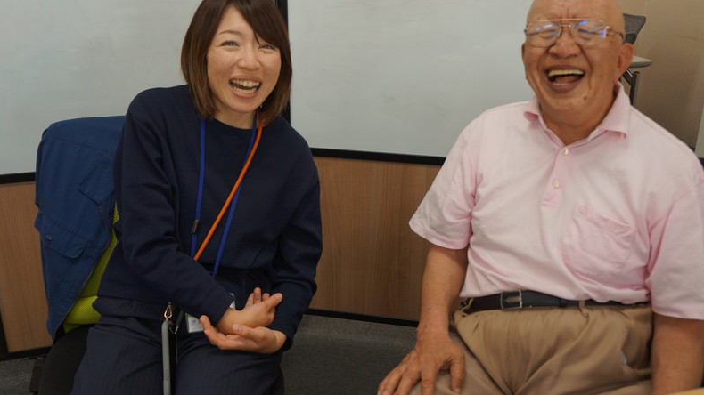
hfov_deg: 56.6
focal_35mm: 35
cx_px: 352
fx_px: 653
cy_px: 186
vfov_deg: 33.7
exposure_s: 1/160
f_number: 4
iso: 500
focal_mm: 22
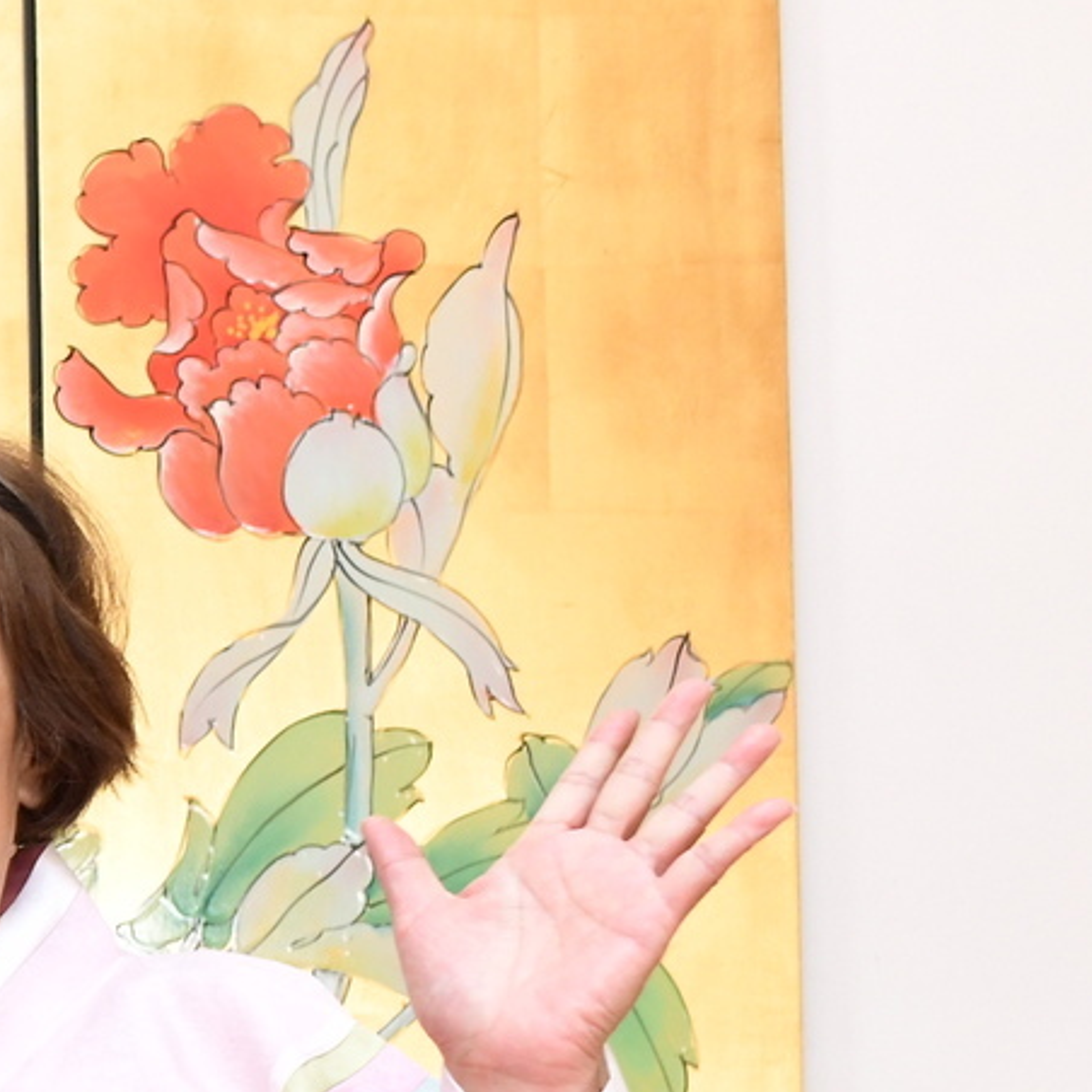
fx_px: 5639
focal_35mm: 158
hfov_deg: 9.7
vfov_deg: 10.9
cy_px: 1131
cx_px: -1580
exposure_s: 1/200
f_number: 4.5
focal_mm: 35
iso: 1000
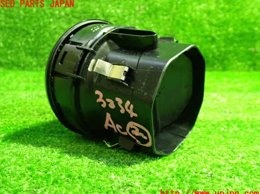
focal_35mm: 31
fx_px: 233
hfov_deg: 58.4
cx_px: 127
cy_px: 99
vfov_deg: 45.4
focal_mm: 5.4
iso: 800
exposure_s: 1/25
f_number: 2.3
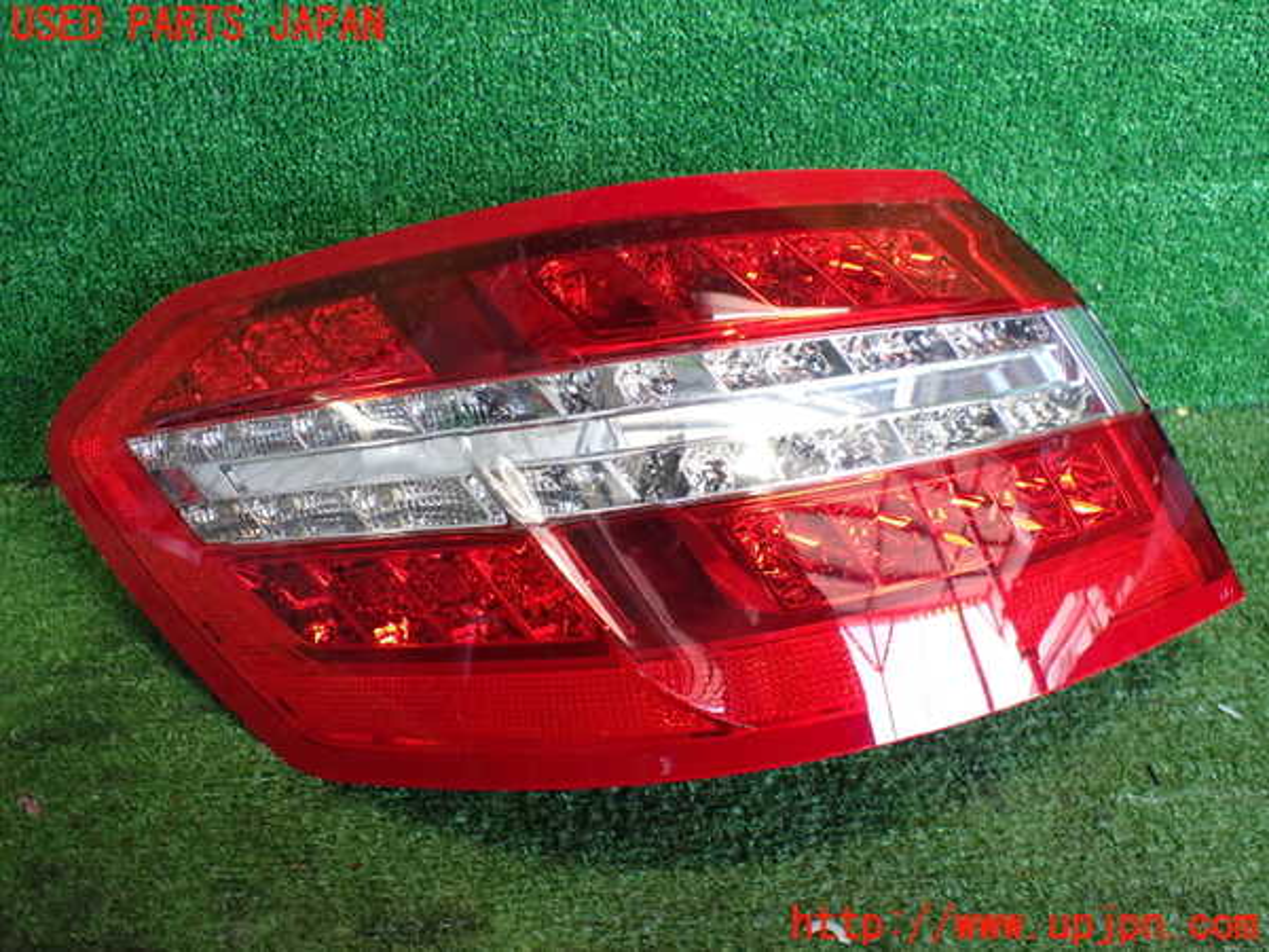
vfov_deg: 46.8
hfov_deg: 60.0
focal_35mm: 30
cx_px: 634
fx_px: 1100
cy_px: 476
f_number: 2.3
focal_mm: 5.4
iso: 500
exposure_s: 1/125
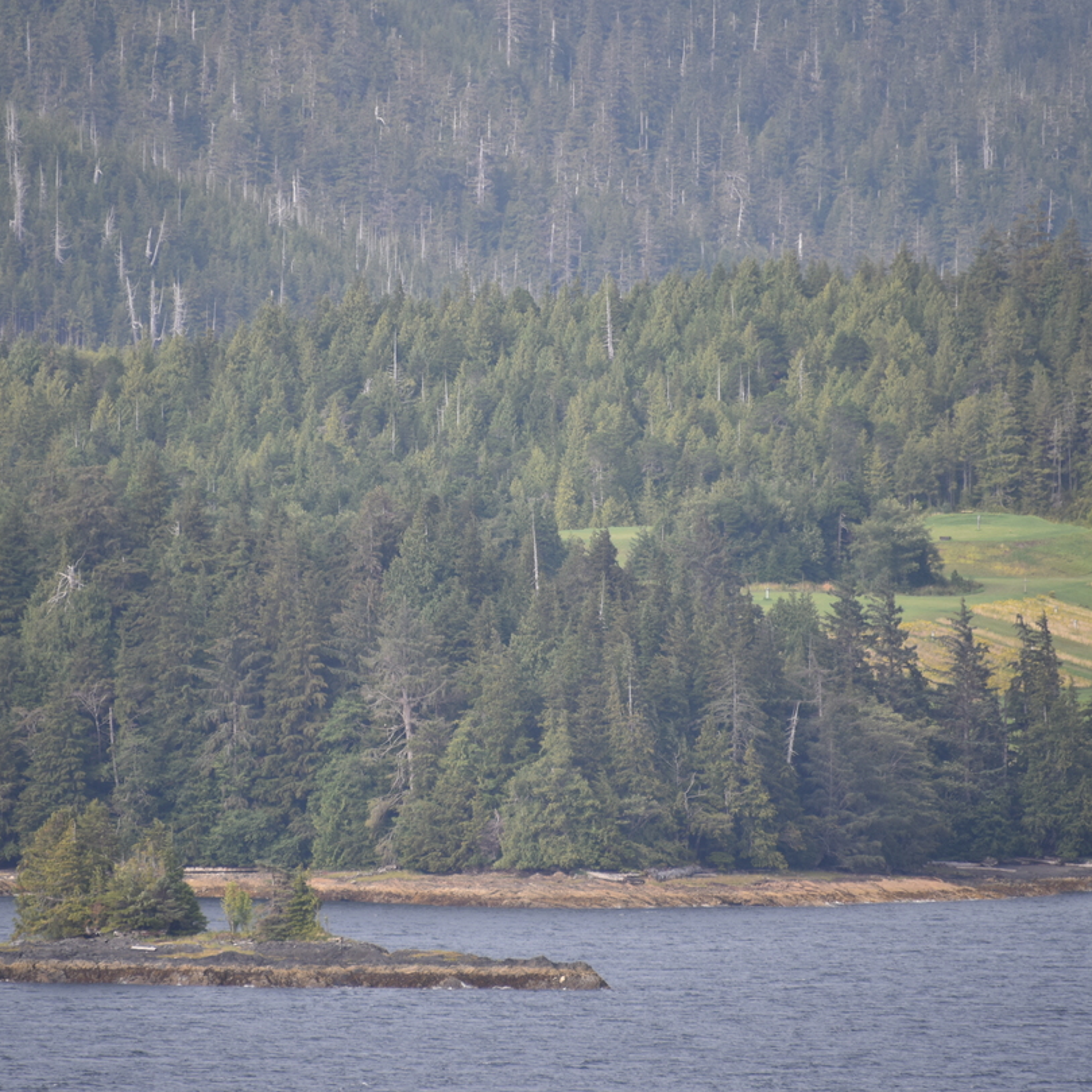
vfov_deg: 4.3
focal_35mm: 403
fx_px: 14383
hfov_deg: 4.3
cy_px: 550
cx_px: 484
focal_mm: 300
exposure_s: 1/640
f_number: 5.6
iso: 280
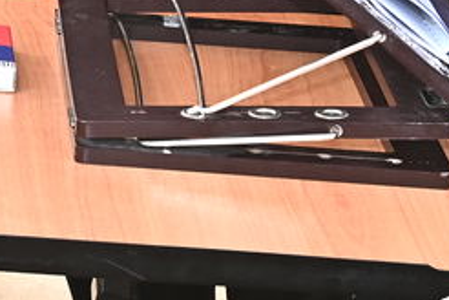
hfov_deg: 8.2
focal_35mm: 250
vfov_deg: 5.3
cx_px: -60
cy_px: -399
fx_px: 3118
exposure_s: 1/200
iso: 500
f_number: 9
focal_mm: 44
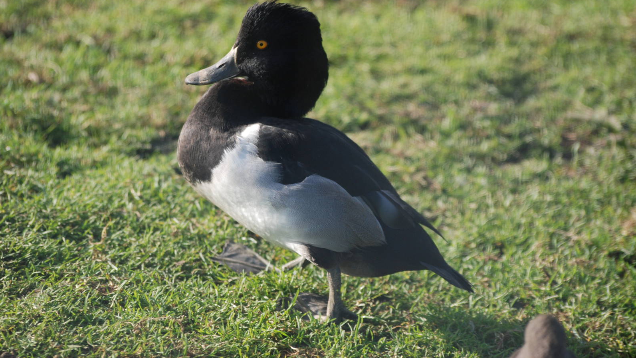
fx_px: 3997
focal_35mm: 237
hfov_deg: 9.1
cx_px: 317
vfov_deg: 5.1
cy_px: 148
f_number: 4.5
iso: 280
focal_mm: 150
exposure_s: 1/500
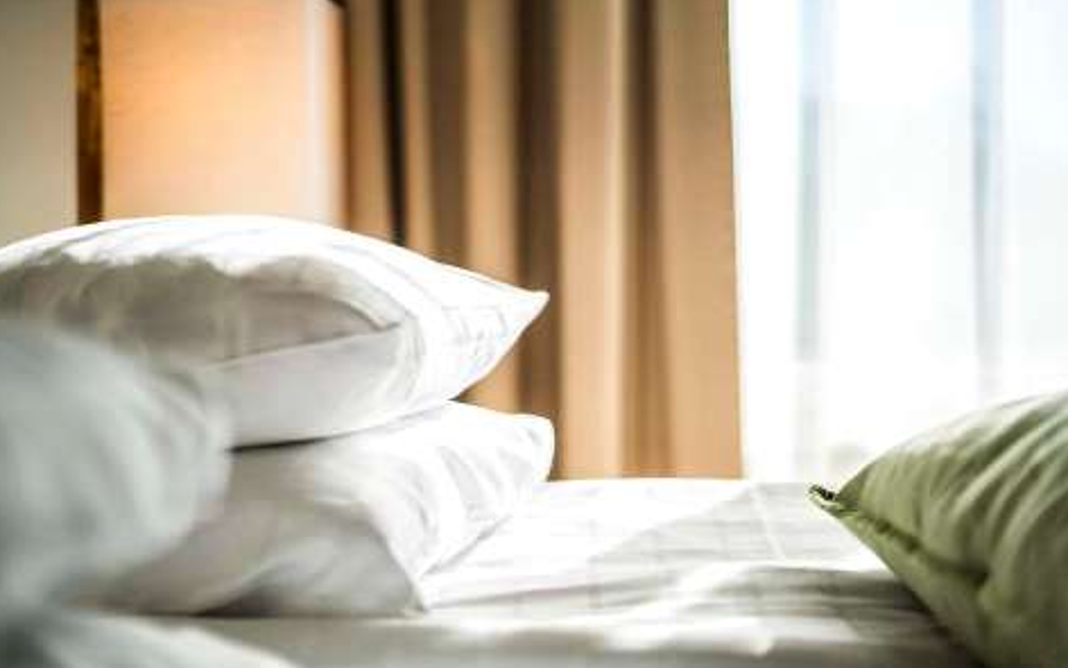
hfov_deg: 35.7
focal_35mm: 57
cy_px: 319
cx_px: 532
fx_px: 1659
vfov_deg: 22.7
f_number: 1.8
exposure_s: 1/8000
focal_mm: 55
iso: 500
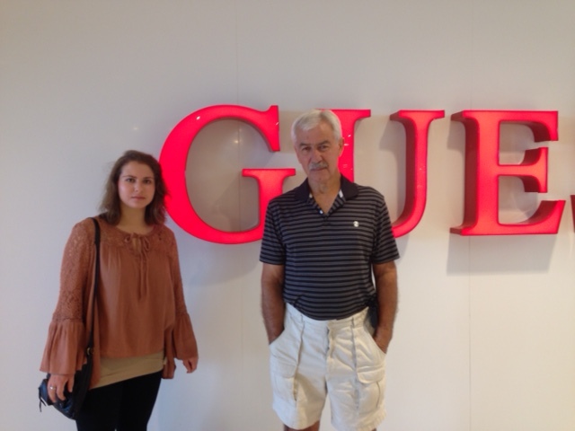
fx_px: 548
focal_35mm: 33
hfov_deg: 55.4
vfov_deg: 42.9
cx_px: 288
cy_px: 216
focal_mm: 4.12
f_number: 2.4
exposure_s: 1/20
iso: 64
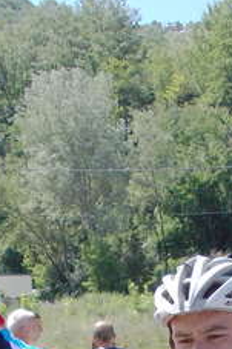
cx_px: 229
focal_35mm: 77
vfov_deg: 24.0
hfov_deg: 17.3
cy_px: 420
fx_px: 745
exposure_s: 1/250
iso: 80
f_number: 5.4
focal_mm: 4
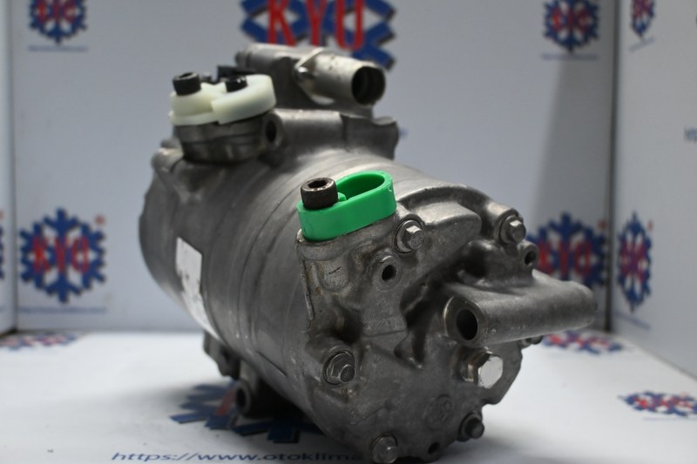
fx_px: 726
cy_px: 232
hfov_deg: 51.3
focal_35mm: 38
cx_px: 348
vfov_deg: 35.5
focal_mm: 25
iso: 1250
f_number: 4.2
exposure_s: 1/125
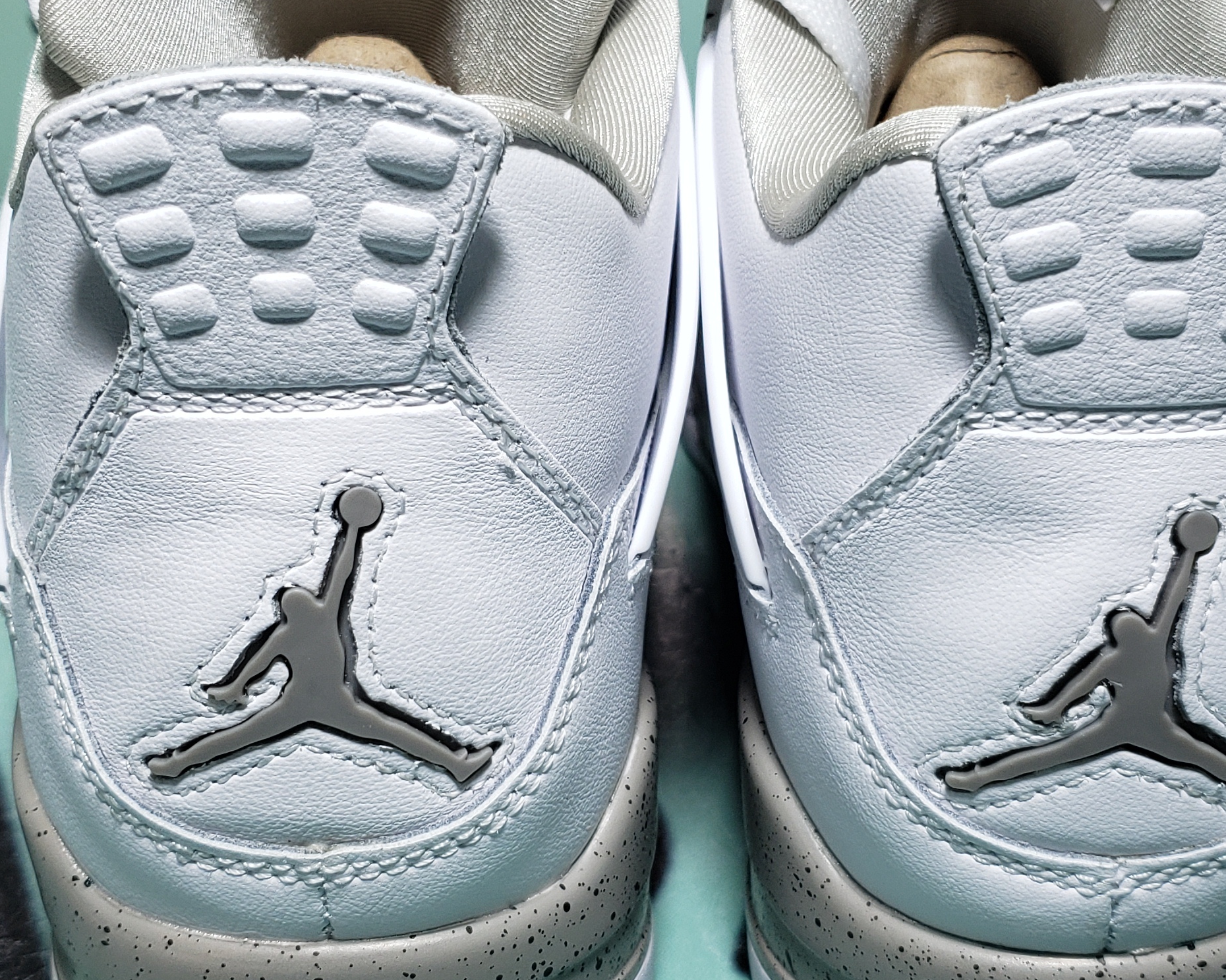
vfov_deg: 27.6
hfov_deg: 34.1
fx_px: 1996
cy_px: 487
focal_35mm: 55
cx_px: 639
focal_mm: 4.3
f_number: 1.5
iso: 50
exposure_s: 1/405
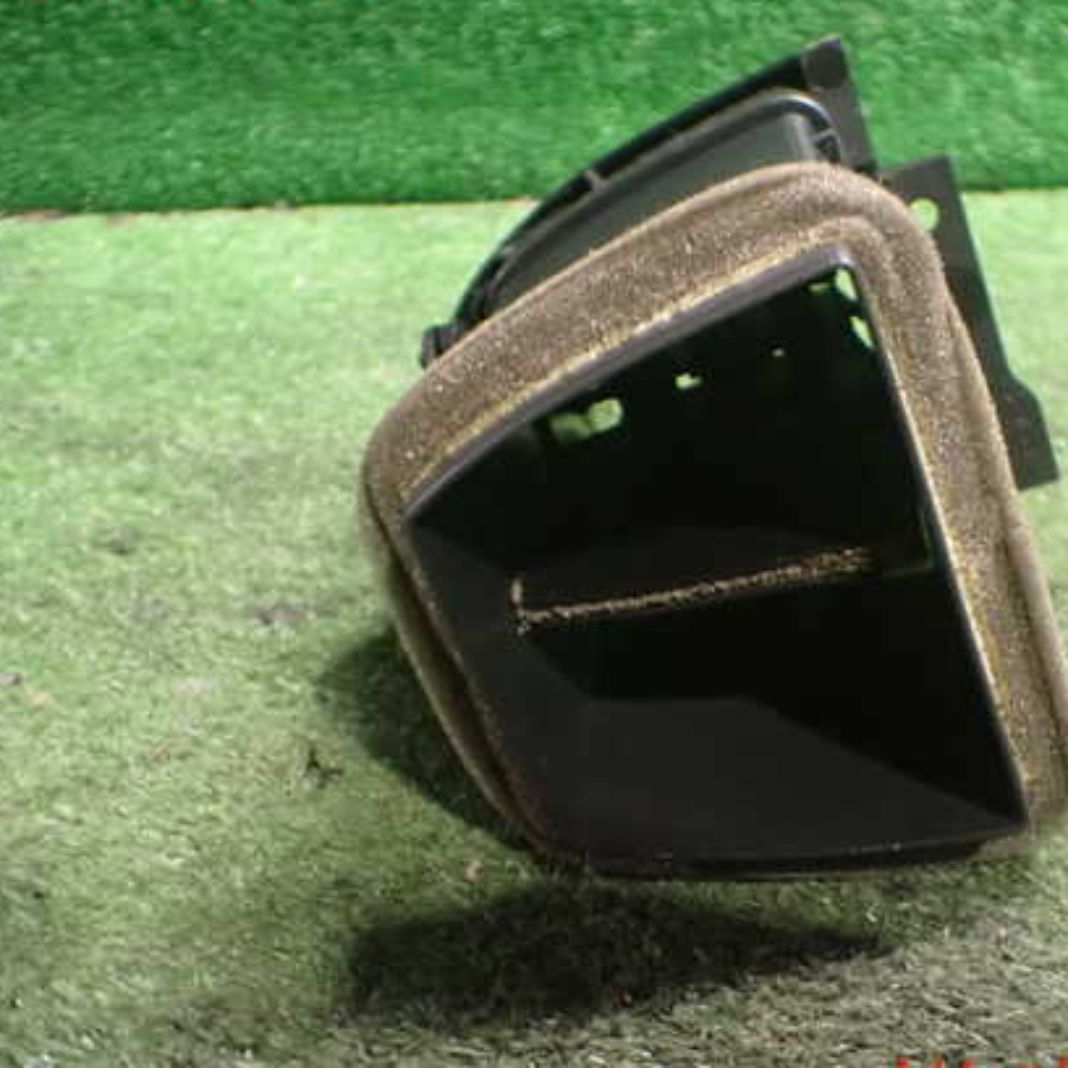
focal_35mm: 39
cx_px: 704
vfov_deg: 42.8
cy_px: 529
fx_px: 1361
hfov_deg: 42.3
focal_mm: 5.4
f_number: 2.3
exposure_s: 1/30
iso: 1250
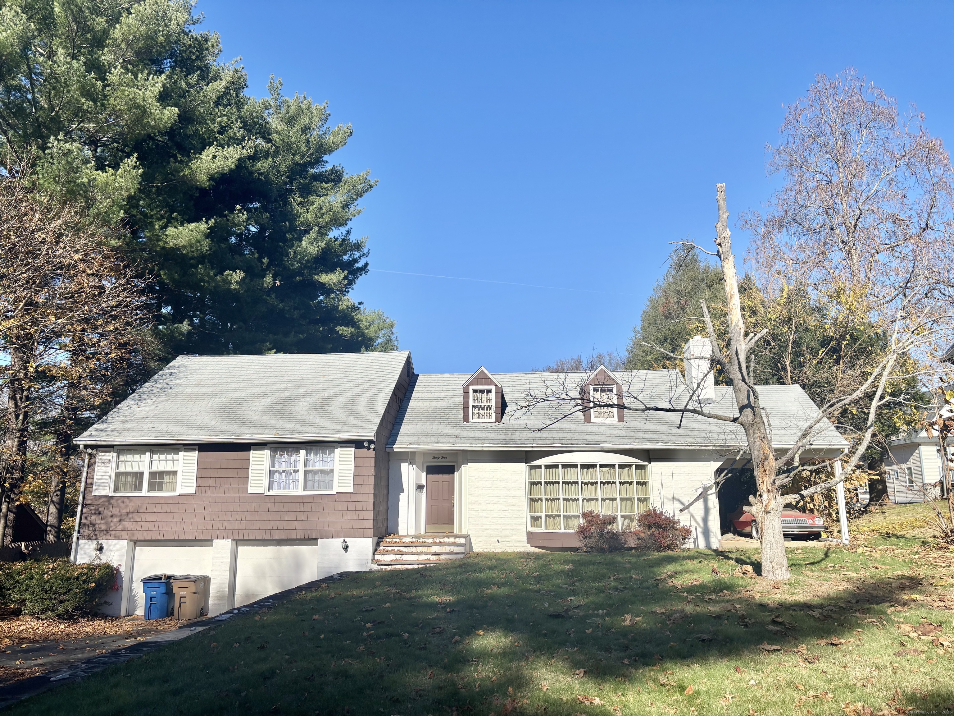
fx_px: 717
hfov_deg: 67.3
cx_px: 477
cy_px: 358
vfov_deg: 53.1
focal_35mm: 26
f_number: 1.6
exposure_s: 1/4630
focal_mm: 5.96
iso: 50
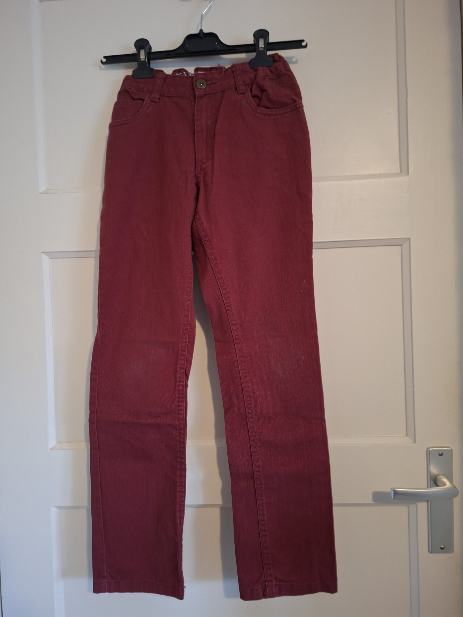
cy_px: 308
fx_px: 410
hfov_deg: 58.9
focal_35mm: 23
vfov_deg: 73.9
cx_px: 232
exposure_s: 1/20
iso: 800
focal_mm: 5.54
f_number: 1.8
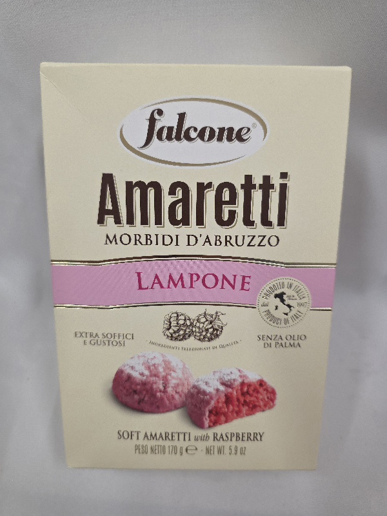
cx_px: 194
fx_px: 343
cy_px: 258
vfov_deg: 73.9
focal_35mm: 23
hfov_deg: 58.9
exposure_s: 1/101
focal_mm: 6.3
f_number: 1.7
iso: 320
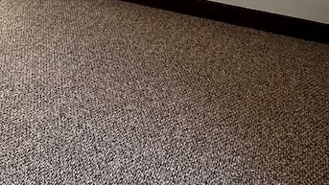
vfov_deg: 19.9
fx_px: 497
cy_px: -35
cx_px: -7
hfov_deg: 33.2
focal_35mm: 57
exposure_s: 1/60
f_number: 2.2
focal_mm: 2.22
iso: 320
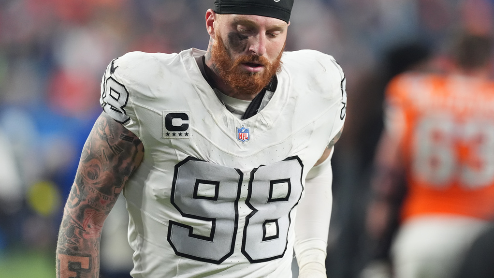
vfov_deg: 1.9
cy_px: 131
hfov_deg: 3.4
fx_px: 8253
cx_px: 247
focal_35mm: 630
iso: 5000
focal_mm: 600
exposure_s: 1/1250
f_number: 5
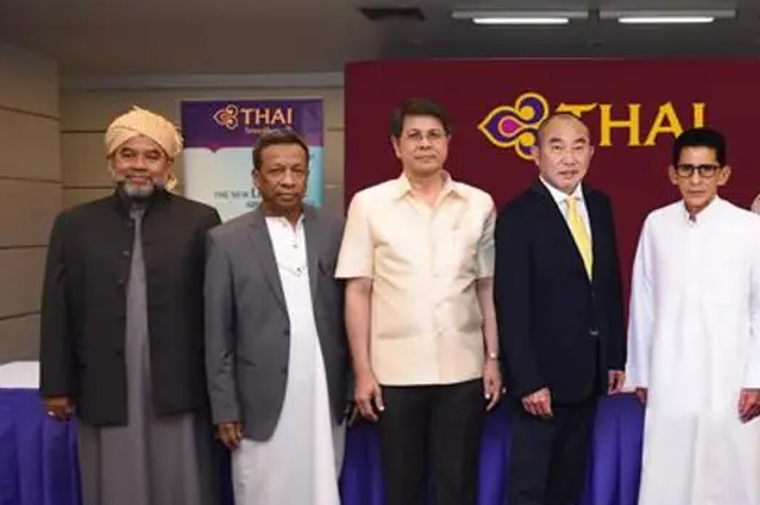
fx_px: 843
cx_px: 558
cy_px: 295
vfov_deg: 33.2
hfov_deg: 47.0
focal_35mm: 40
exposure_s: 1/160
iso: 800
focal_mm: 18
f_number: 2.8
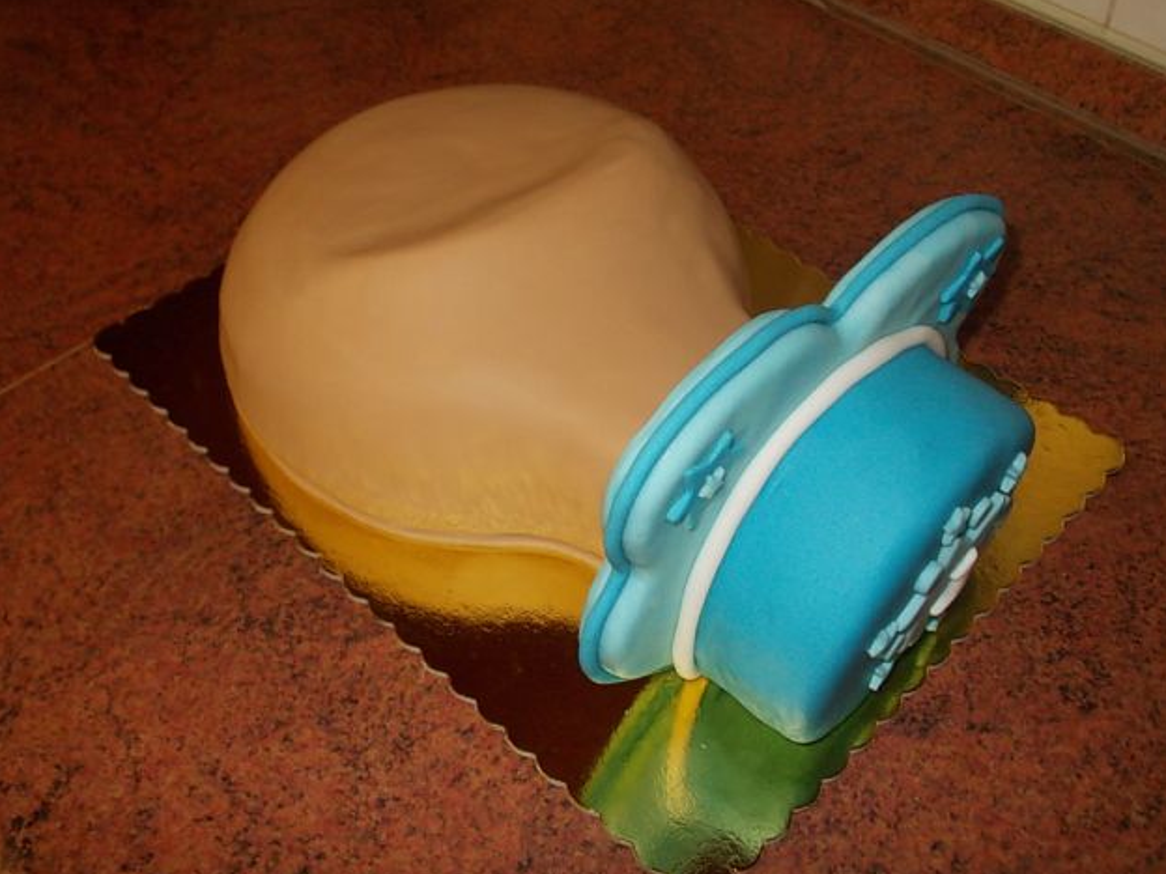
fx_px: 1314
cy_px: 439
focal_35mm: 39
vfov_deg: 36.8
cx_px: 592
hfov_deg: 47.9
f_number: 3.1
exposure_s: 1/30
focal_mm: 5.3
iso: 200
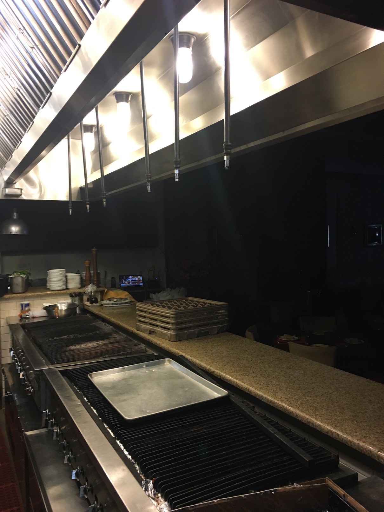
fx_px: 429
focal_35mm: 29
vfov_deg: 61.7
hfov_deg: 48.2
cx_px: 192
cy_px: 256
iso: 125
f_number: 2.2
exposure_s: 1/30
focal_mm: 4.15
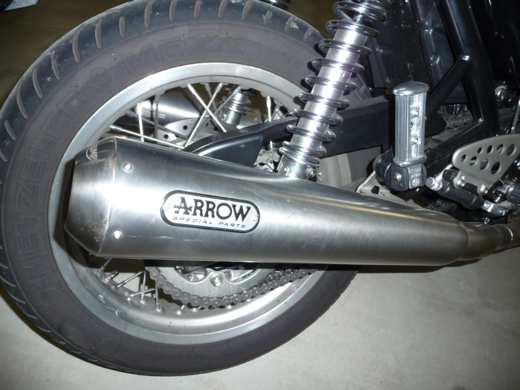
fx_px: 421
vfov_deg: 49.7
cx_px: 260
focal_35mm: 28
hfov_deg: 63.4
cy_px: 195
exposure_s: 1/30
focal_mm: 4.7
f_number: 3.3
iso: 125
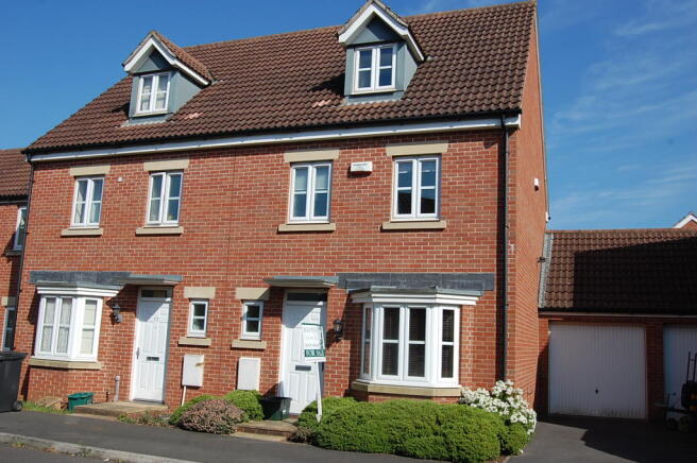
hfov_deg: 57.3
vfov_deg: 39.9
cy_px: 232
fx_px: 638
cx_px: 348
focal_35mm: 33
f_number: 9
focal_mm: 22
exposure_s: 1/320
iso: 200
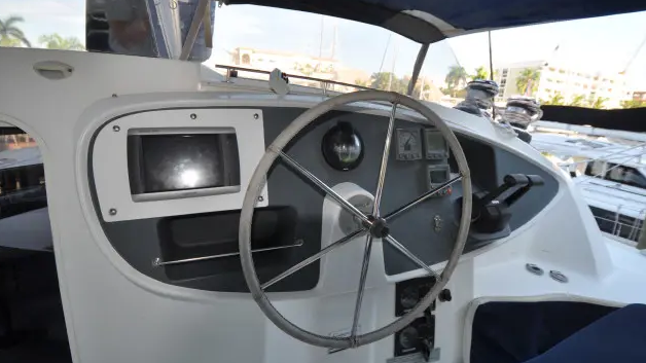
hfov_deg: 99.4
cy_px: 167
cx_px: 318
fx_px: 274
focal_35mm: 16
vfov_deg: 67.0
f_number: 4.5
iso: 200
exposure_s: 1/200
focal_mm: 10
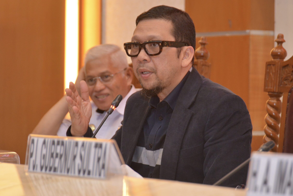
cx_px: 142
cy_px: 90
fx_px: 1107
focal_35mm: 136
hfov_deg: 15.1
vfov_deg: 10.1
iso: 2500
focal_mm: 120
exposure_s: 1/60
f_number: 5.6
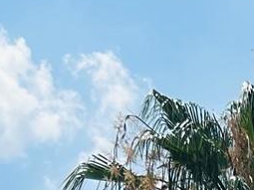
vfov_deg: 7.8
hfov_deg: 10.5
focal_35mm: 163
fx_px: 1195
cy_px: 586
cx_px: 602
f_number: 1.5
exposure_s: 1/6579
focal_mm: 5.7
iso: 50
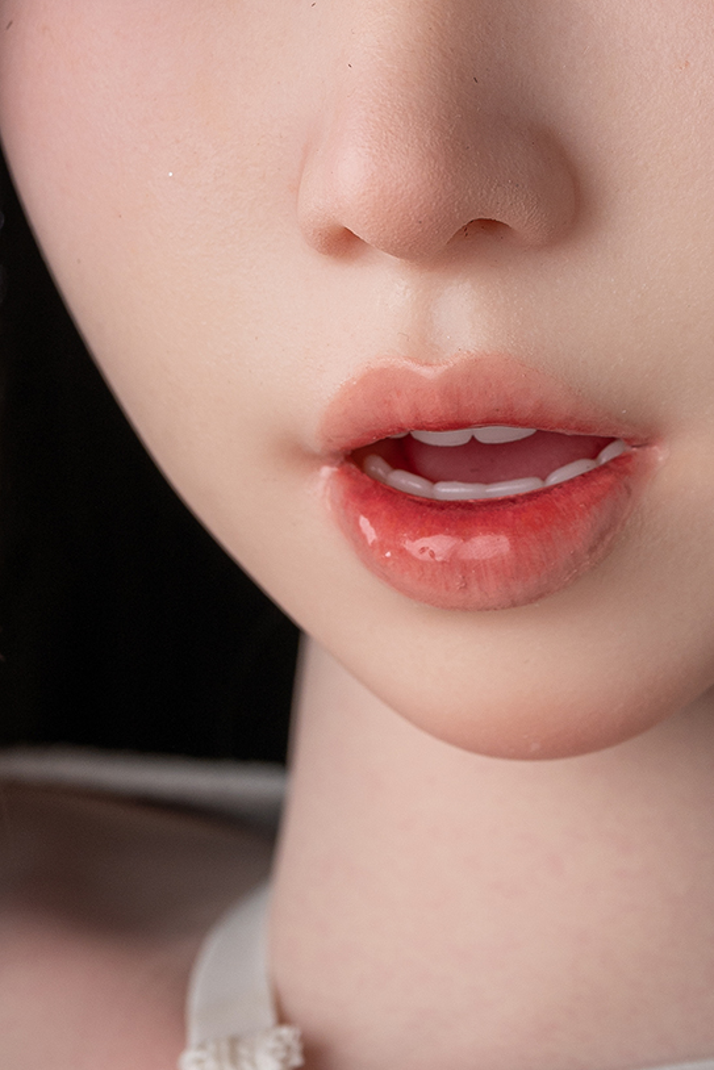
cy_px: 233
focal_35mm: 207
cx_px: 504
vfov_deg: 9.9
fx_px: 6155
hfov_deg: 6.6
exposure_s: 1/100
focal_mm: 78
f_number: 5.6
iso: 250
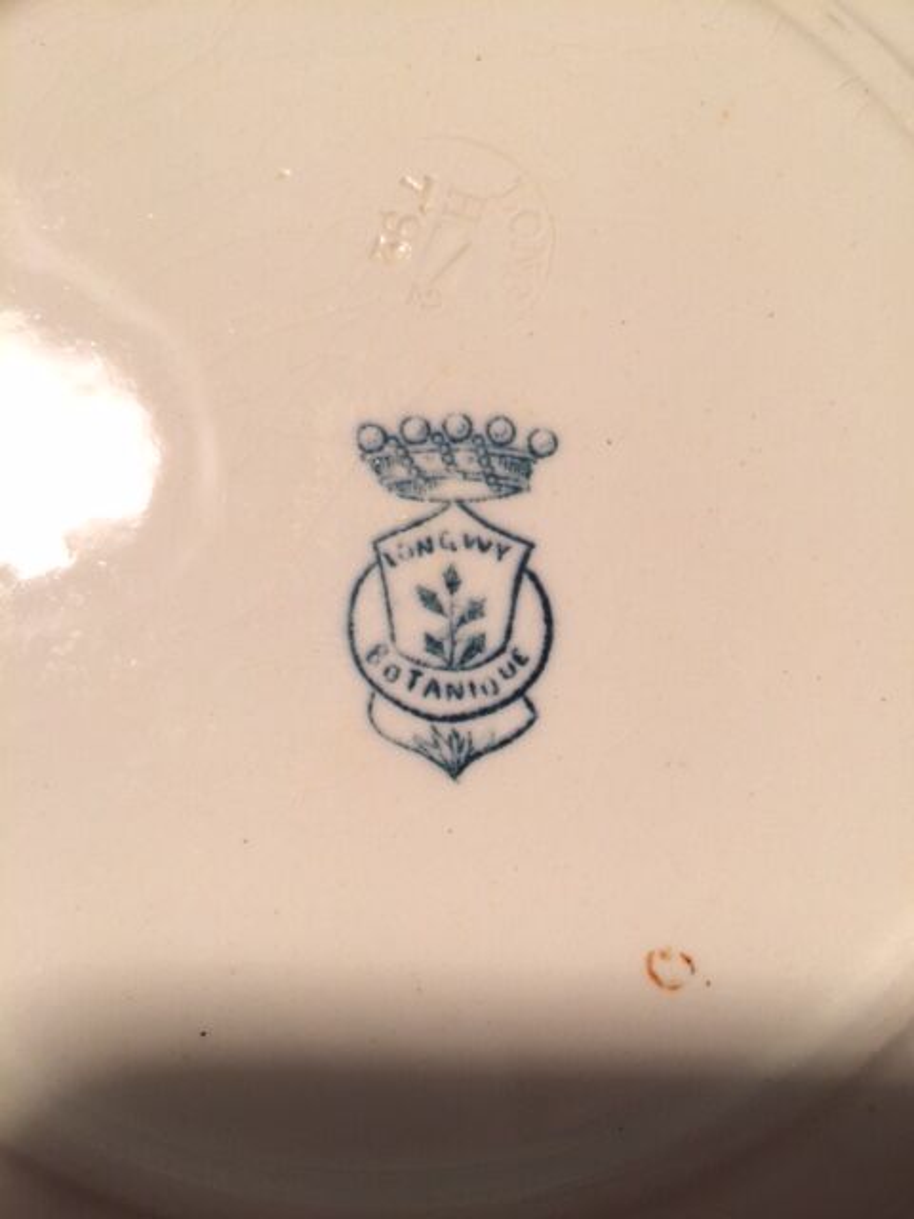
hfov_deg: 48.2
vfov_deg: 61.7
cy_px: 610
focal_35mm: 29
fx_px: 1021
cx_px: 457
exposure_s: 1/111
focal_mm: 4.15
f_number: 2.2
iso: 32
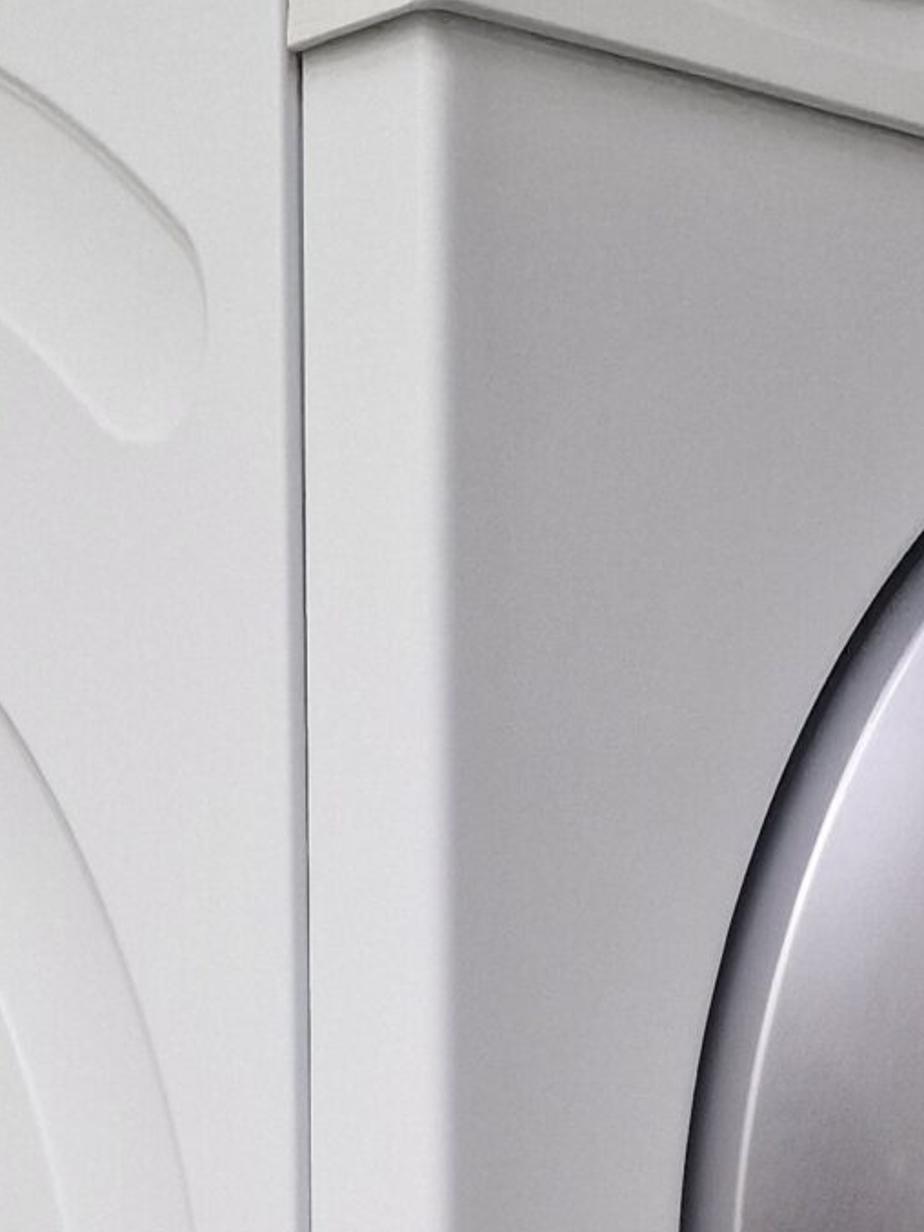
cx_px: 633
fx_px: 3095
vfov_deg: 21.6
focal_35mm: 87
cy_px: 1274
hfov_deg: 16.9
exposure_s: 1/100
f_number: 1.8
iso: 400
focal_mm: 6.4
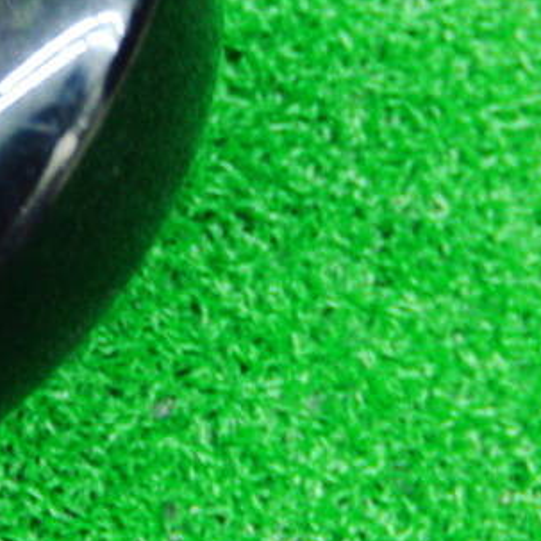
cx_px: 41
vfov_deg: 24.8
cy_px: 166
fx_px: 1220
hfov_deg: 24.2
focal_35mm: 69
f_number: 3.6
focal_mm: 6.42
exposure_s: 1/13
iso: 400
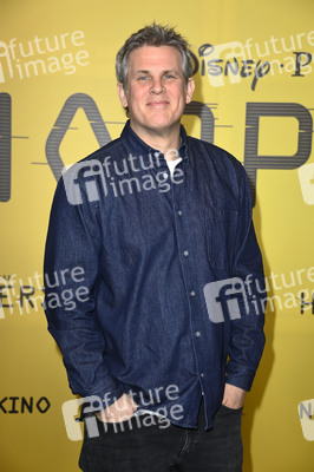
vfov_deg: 24.8
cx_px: 157
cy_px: 236
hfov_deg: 16.6
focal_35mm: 82
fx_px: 1075
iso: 1000
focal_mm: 82
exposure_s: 1/250
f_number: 5.6
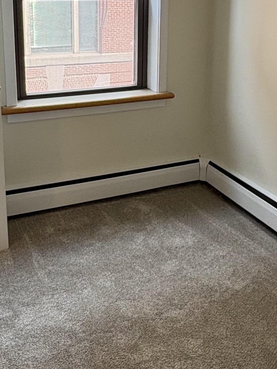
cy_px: 85
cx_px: 126
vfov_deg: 41.5
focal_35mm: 44
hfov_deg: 32.8
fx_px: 470
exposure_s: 1/99
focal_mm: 2.22
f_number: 2.2
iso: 80
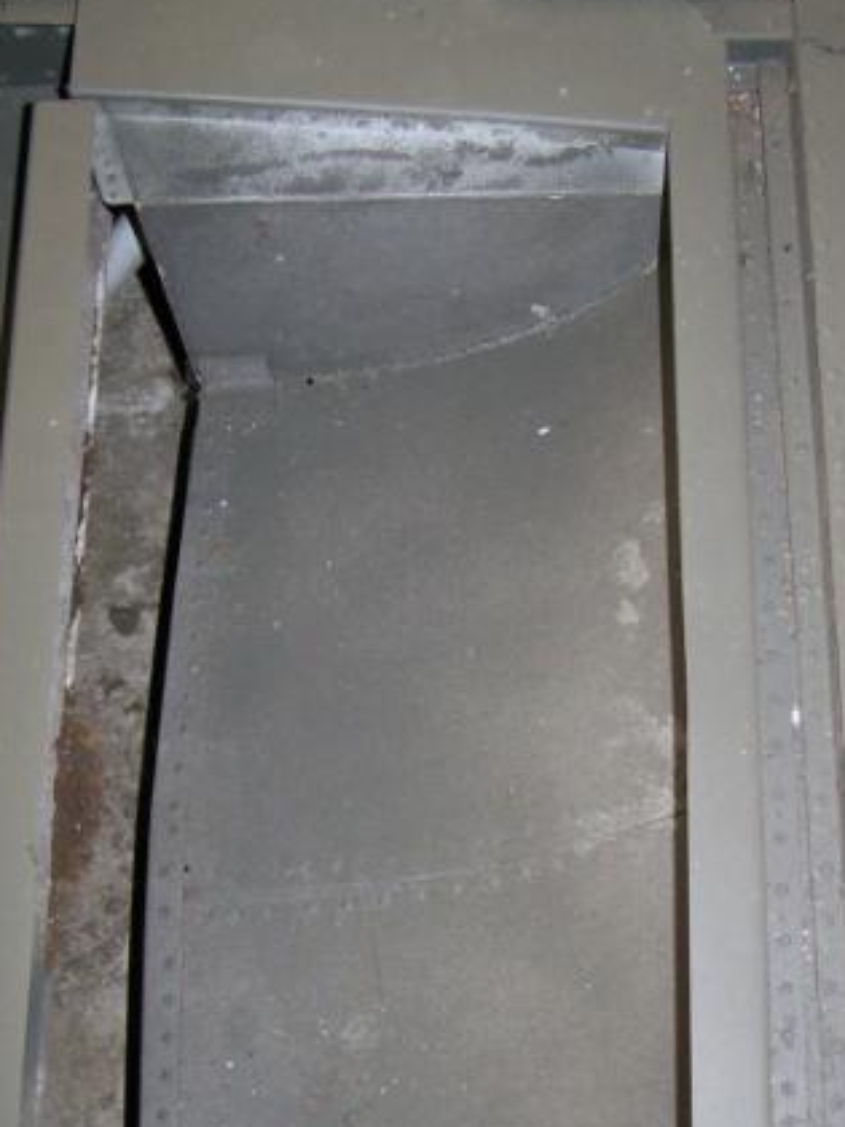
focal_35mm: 58
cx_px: 447
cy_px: 754
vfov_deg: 32.9
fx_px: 1888
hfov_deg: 25.2
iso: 160
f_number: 2.8
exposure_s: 1/60
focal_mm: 6.3
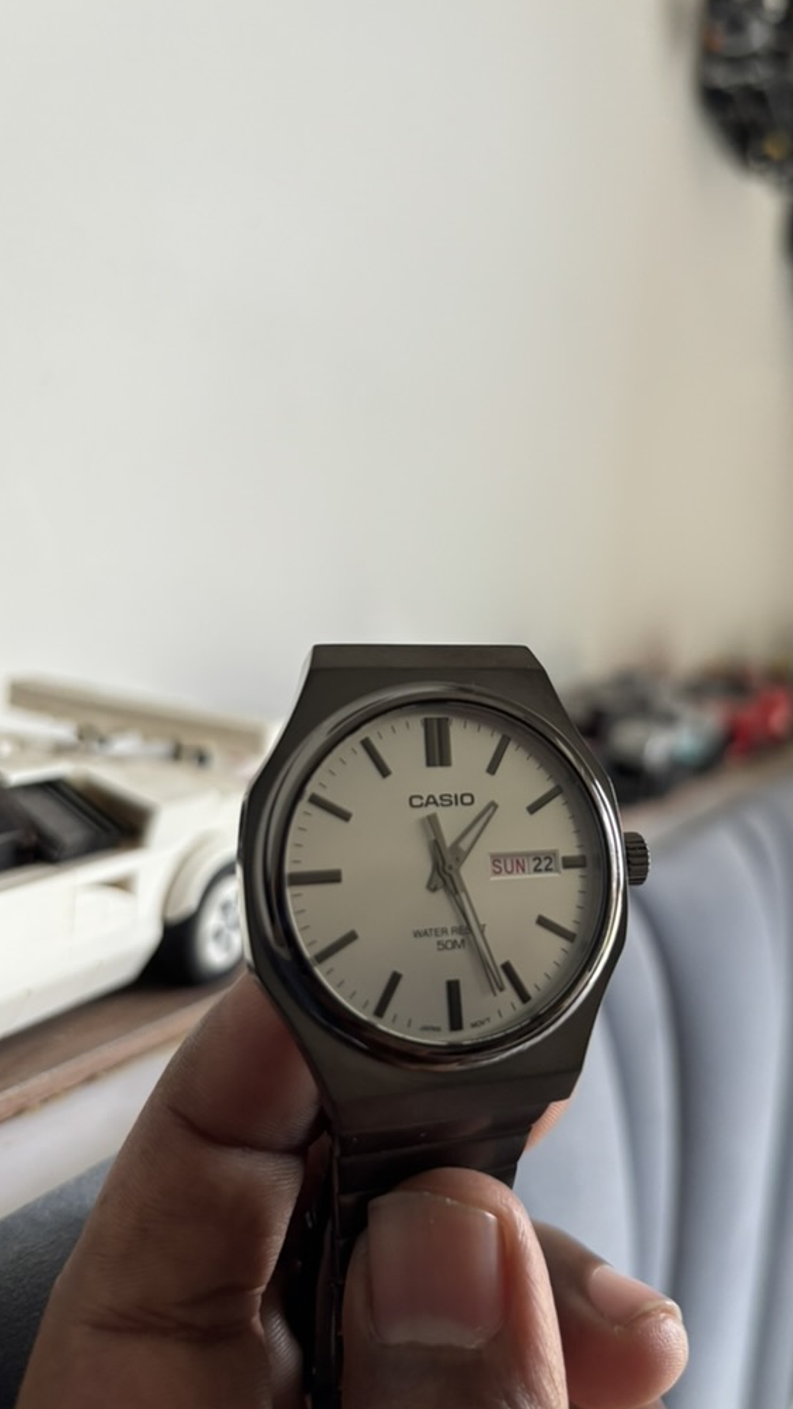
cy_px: 689
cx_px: 501
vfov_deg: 66.0
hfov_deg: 39.9
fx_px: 1083
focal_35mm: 29
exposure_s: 1/60
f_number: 1.6
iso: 200
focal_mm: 5.96
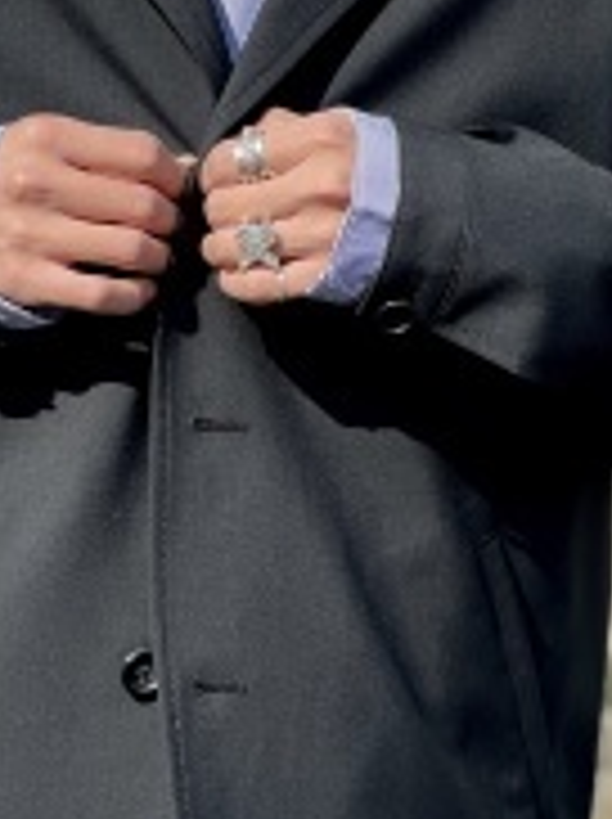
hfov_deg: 10.3
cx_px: 187
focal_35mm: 143
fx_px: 3379
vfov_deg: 13.8
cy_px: 648
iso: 25
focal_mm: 6
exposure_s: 1/999
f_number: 2
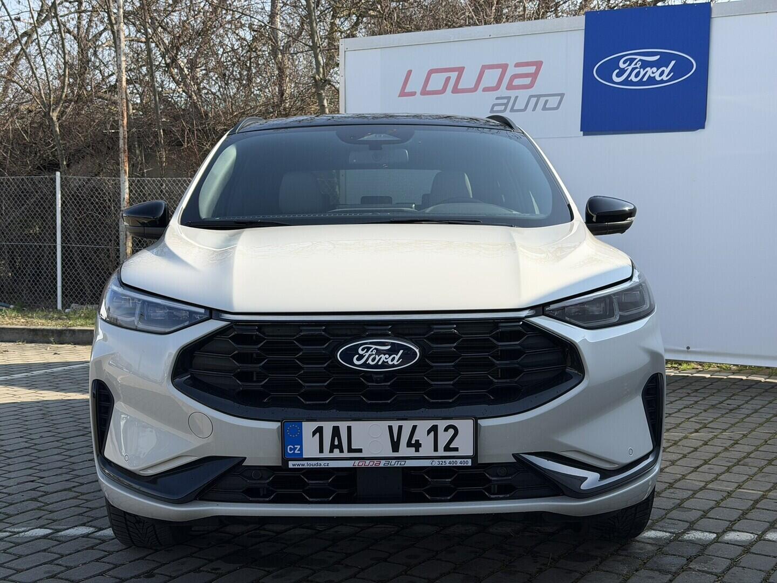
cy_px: 292
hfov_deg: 39.7
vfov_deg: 30.3
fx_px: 1077
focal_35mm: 48
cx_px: 388
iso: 64
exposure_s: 1/2865
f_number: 1.78
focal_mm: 6.76
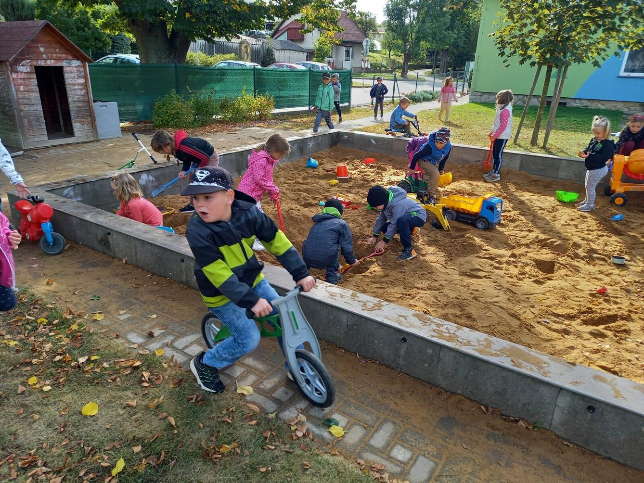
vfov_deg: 54.9
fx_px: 465
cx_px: 322
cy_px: 242
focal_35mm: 25
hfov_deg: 69.4
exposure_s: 1/151
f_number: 1.8
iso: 50
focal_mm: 4.65
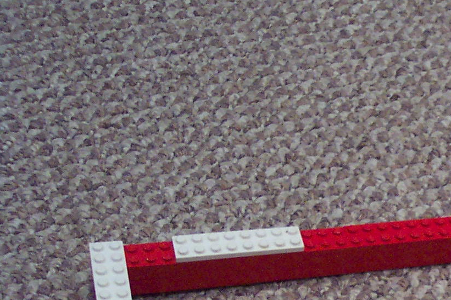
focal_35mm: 100
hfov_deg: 18.9
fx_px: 1252
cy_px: 355
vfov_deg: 13.3
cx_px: 592
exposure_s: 1/20
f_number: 2.8
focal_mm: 8
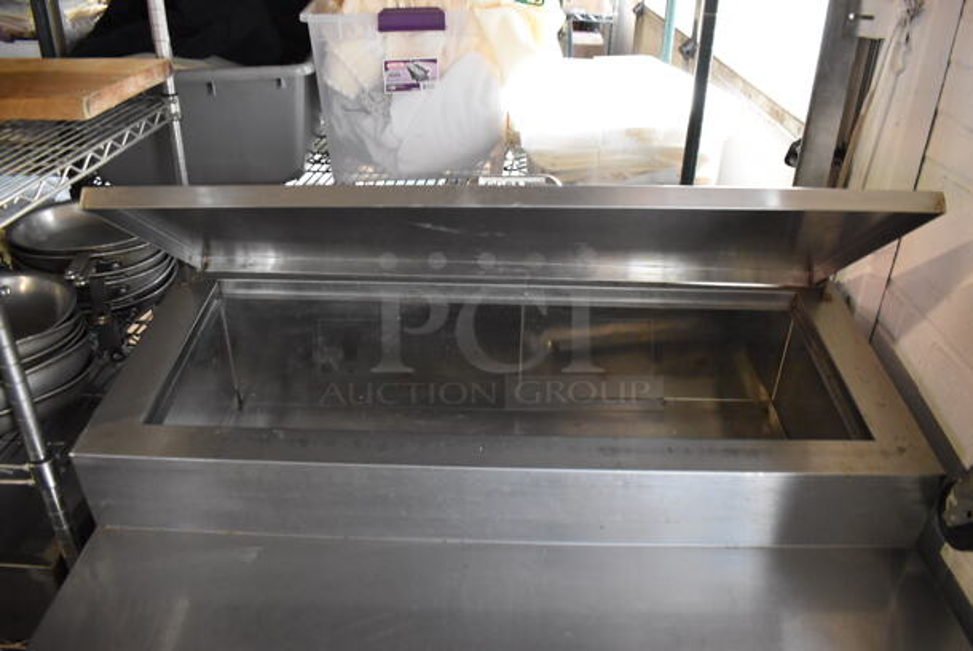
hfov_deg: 67.3
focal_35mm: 27
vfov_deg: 48.0
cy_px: 326
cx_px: 486
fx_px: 730
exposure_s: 1/125
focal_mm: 18
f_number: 3.5
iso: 3200
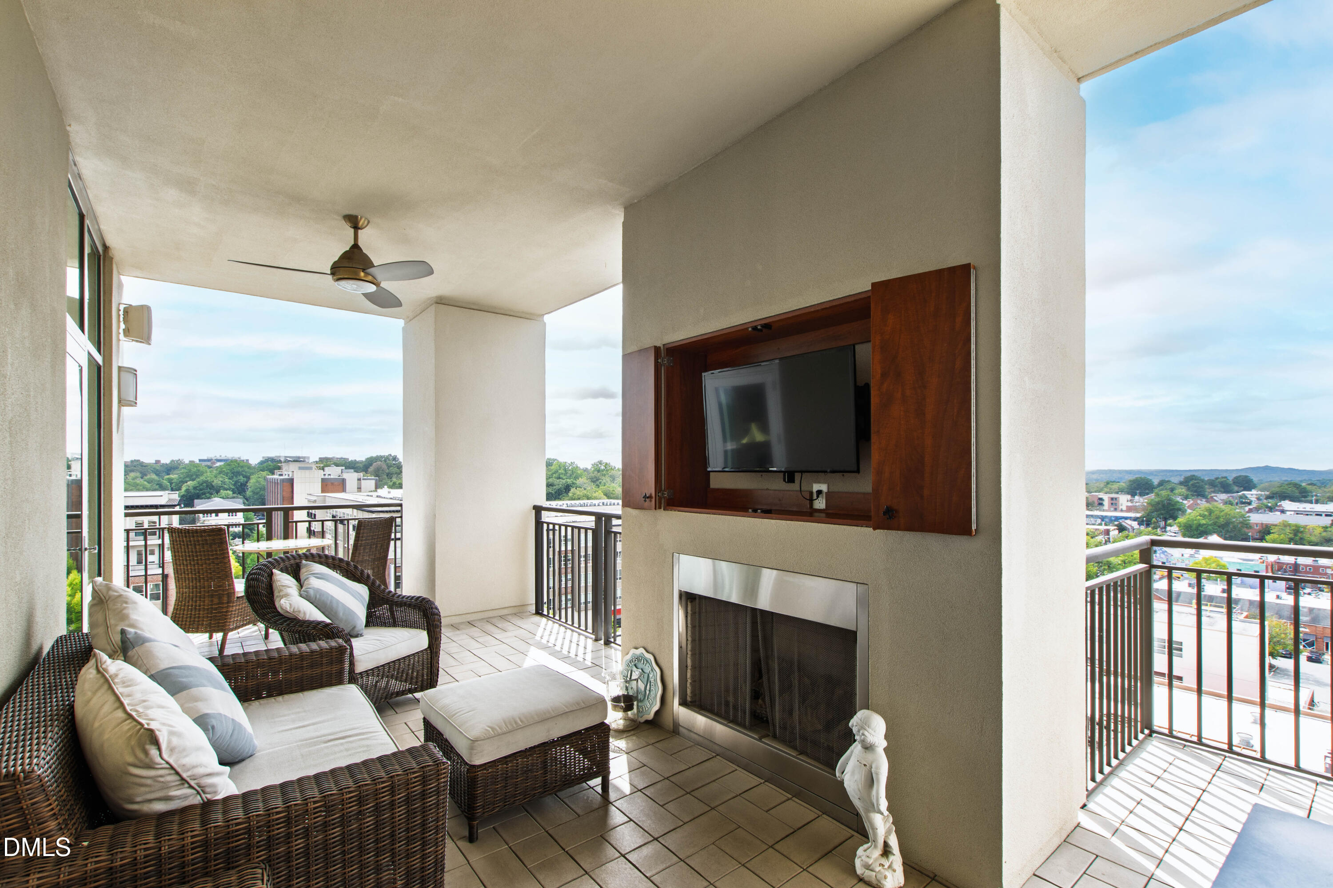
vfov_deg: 77.3
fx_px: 555
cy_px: 444
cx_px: 666
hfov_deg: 100.4
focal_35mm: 15
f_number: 8
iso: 100
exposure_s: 1/50
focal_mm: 10
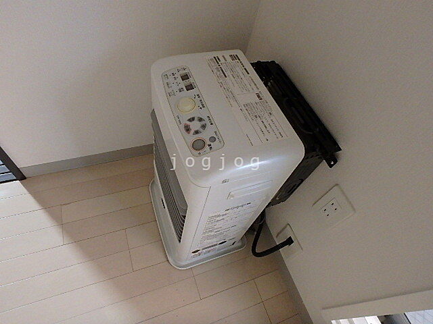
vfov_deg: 63.4
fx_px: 263
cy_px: 162
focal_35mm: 21
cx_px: 216
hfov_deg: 79.0
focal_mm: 3.7
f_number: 3.5
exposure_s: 1/50
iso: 800
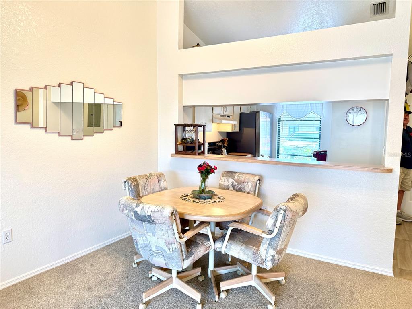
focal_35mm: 24
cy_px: 154
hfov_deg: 71.6
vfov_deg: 56.8
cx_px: 206
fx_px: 286
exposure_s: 1/122
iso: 200
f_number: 1.78
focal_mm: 6.76
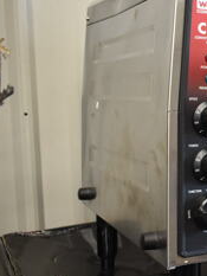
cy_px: 109
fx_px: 542
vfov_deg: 28.5
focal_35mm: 68
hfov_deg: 18.4
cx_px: 335
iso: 400
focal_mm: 18
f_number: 3.5
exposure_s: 1/30
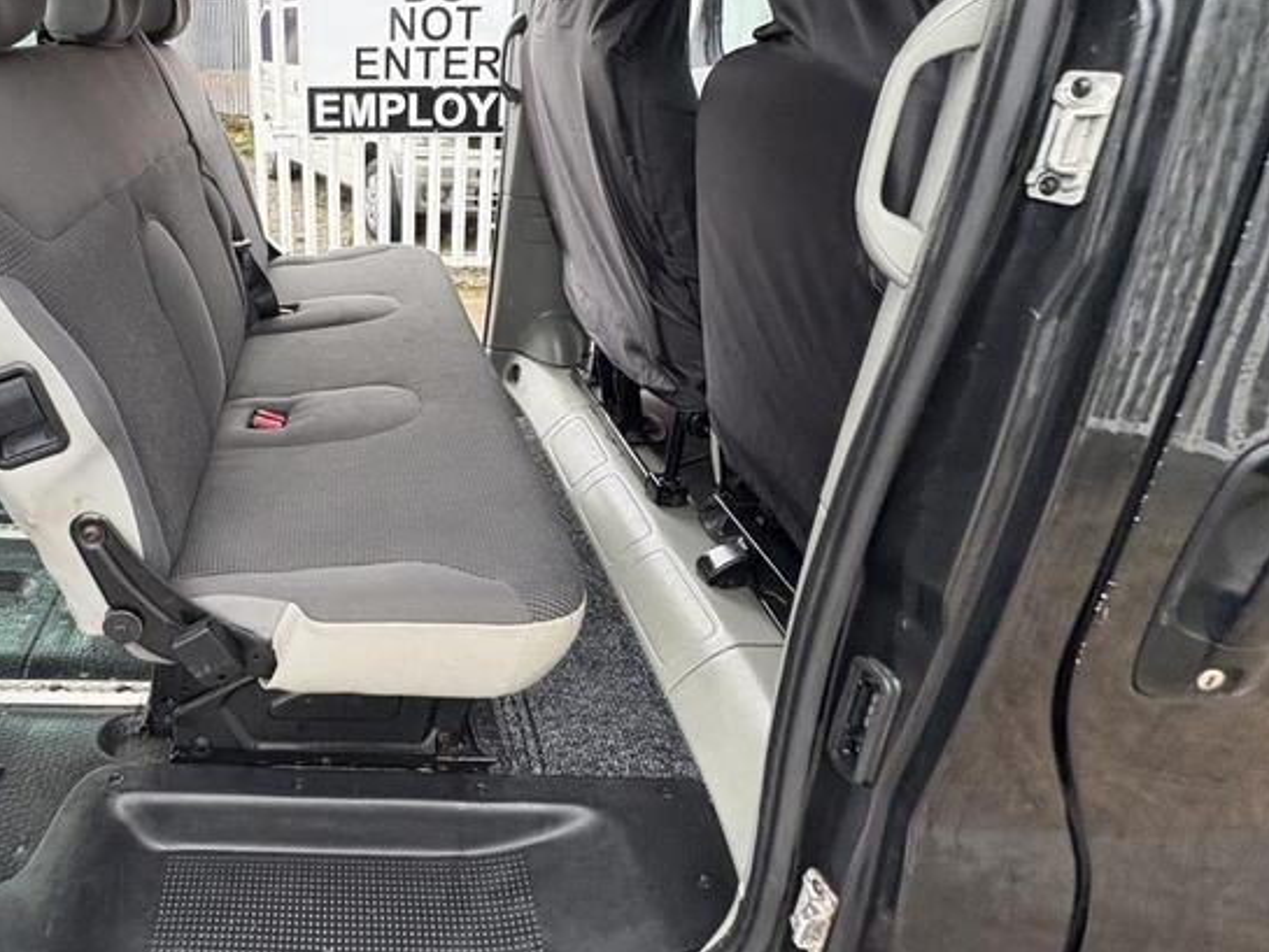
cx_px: 328
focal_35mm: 23
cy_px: 324
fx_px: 843
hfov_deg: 69.4
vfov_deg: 57.7
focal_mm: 2.22
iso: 250
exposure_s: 1/82
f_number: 2.2
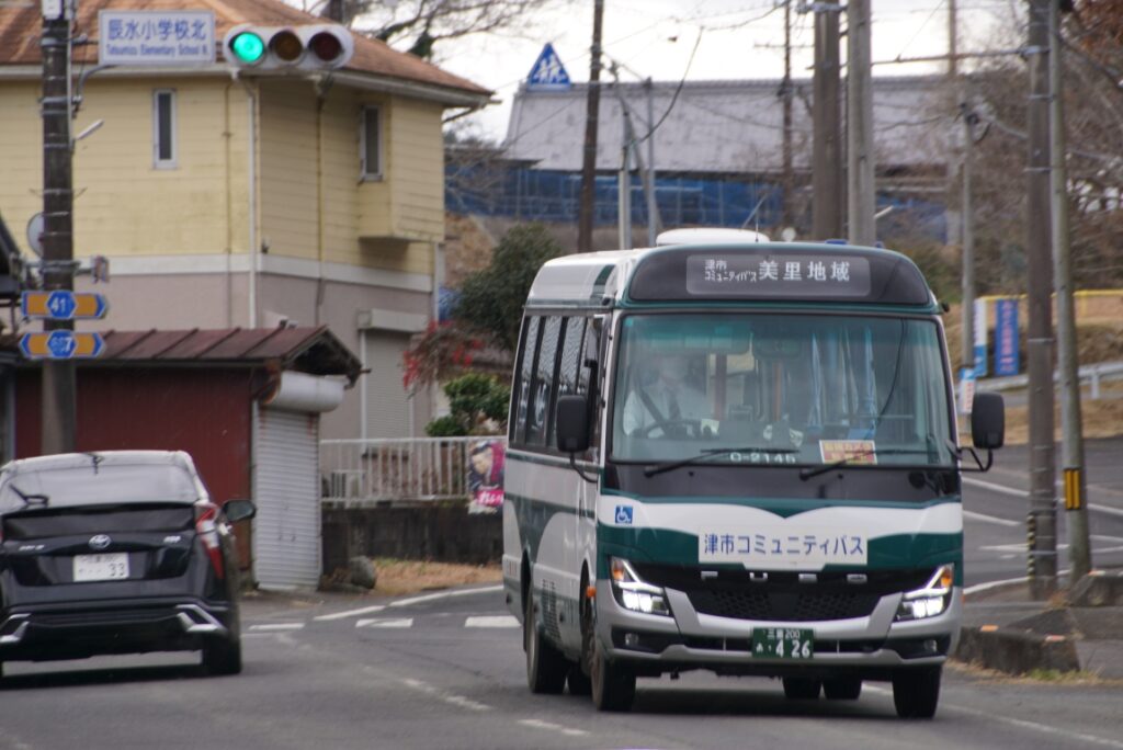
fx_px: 11704
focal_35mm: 375
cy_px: 375
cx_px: 562
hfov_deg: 5.5
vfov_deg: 3.7
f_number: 10
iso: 100
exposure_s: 1/40
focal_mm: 250
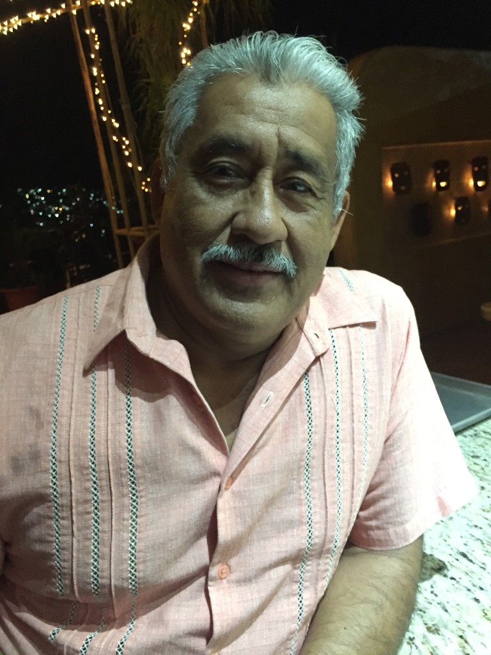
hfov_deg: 48.2
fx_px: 548
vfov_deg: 61.7
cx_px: 246
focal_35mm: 29
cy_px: 328
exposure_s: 1/15
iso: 800
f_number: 2.2
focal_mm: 4.15
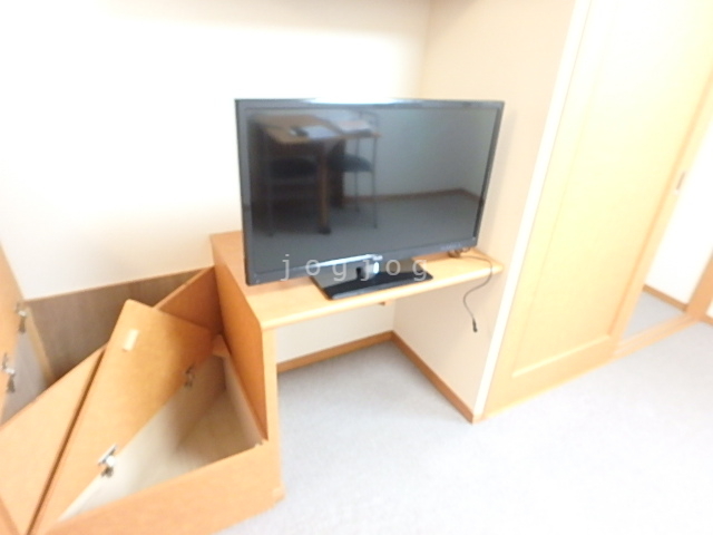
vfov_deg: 63.4
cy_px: 268
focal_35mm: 21
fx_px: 433
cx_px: 356
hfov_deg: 79.0
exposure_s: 1/10
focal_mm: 3.7
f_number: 3.5
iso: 800
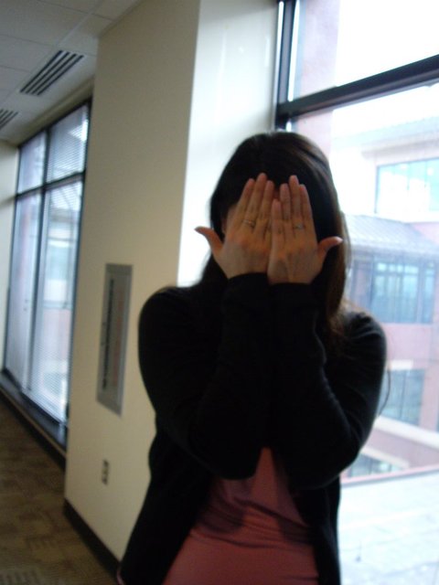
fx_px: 643
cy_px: 292
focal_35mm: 38
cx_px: 220
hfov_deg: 37.7
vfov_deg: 49.0
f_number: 2.7
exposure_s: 1/80
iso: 200
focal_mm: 6.2
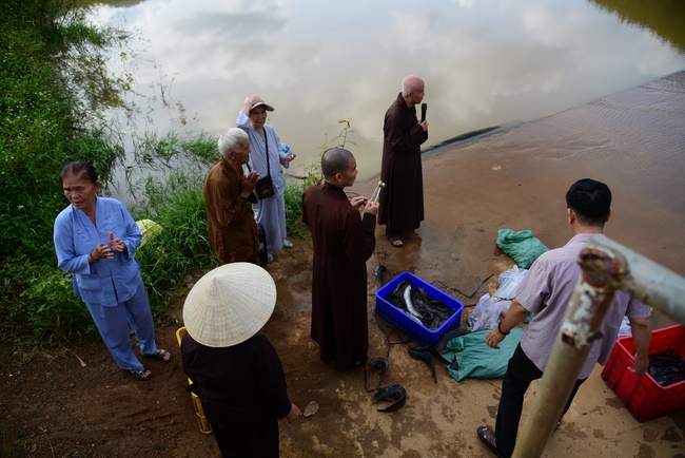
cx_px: 342
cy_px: 229
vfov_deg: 53.2
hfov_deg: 73.7
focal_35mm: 24
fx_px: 457
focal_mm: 24
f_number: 4
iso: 320
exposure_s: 1/1250
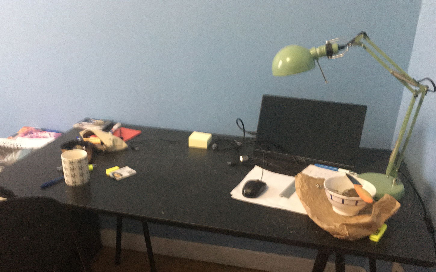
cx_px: 197
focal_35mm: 34
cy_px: 166
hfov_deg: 56.6
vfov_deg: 37.1
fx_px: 404
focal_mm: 4.15
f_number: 2.2
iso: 500
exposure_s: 1/17
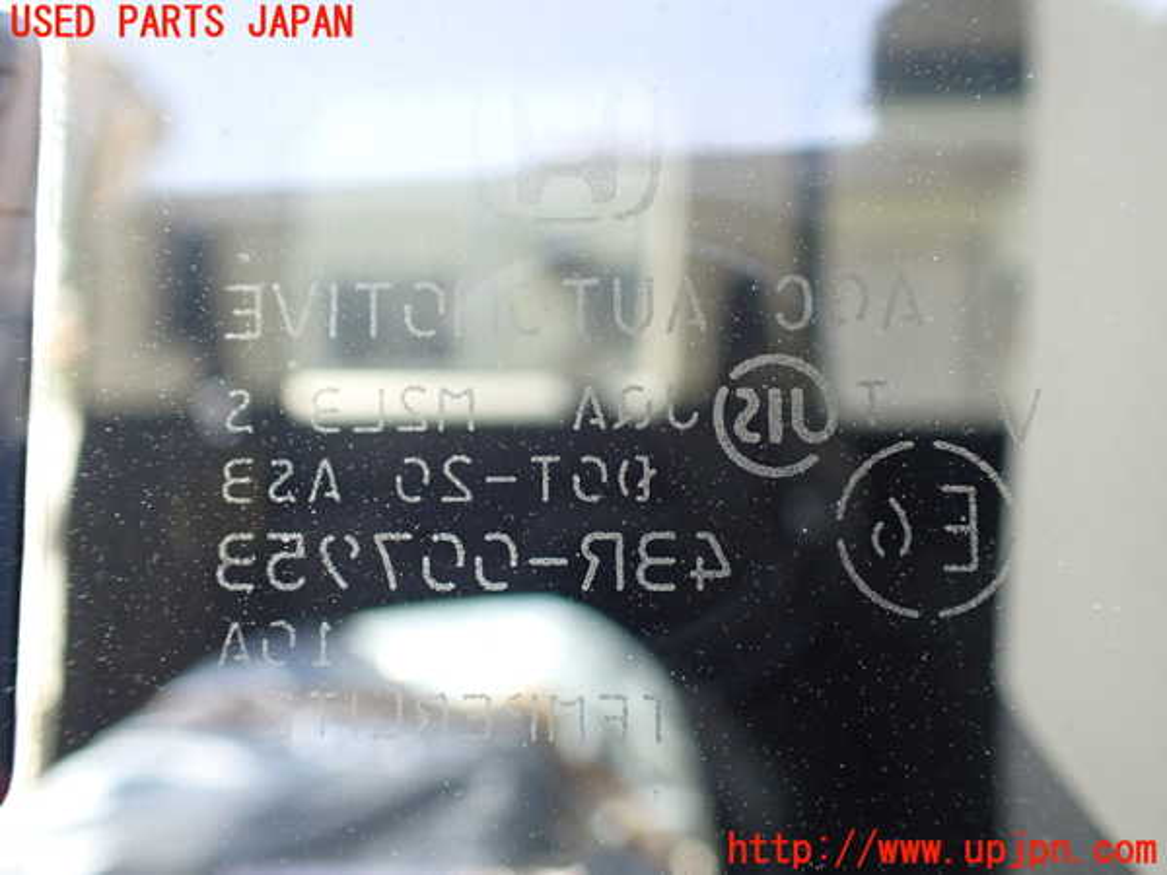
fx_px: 1011
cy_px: 438
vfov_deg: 46.8
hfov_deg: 60.0
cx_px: 584
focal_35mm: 30
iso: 320
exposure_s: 1/125
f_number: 2.3
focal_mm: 5.4
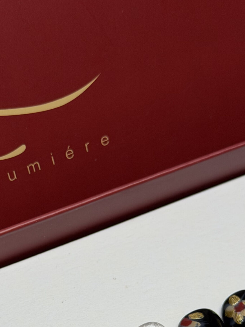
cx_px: 68
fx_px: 1000
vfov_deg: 18.2
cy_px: 311
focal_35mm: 106
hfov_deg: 13.9
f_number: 1.78
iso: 100
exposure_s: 1/112
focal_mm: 6.76
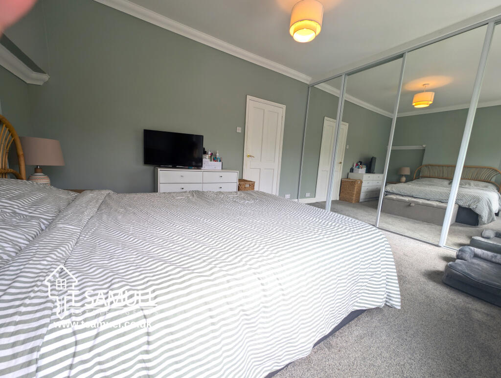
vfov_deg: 94.6
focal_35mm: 12
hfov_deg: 110.5
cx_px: 250
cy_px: 189
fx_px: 174
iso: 41
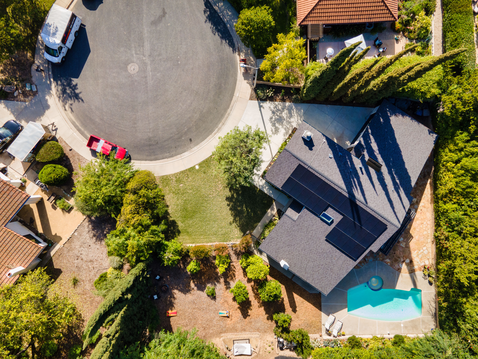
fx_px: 331
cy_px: 180
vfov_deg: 56.8
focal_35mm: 24
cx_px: 239
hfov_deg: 71.6
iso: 100
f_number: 2.8
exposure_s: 1/250
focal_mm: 4.5
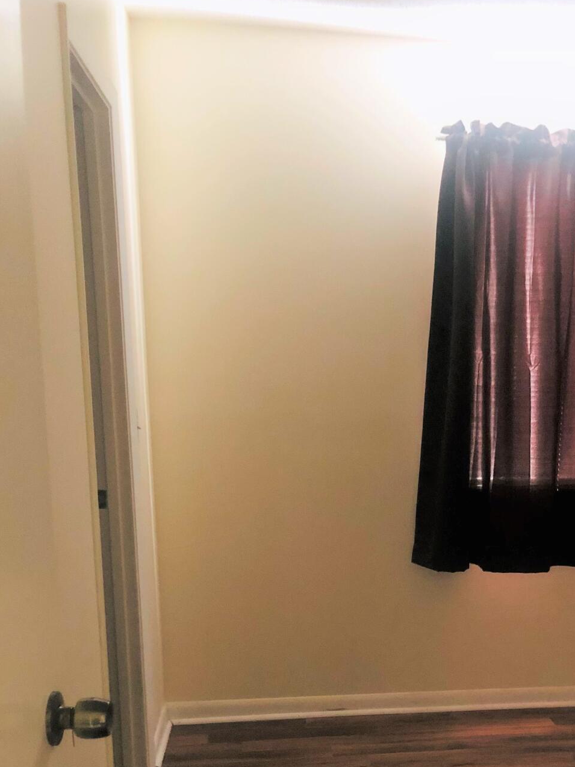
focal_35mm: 44
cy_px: 575
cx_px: 441
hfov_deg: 32.2
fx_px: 974
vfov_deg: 41.7
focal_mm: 3.99
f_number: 1.8
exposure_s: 1/4
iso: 160
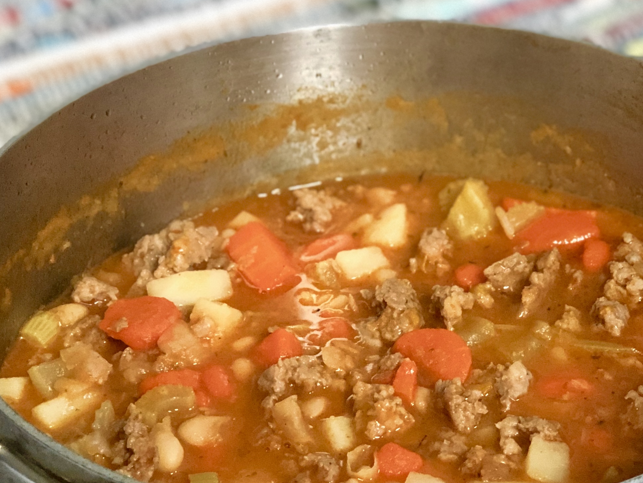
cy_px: 374
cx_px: 388
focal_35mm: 119
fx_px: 2210
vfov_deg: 12.4
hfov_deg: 16.5
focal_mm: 6.6
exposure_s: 1/30
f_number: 2.8
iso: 640
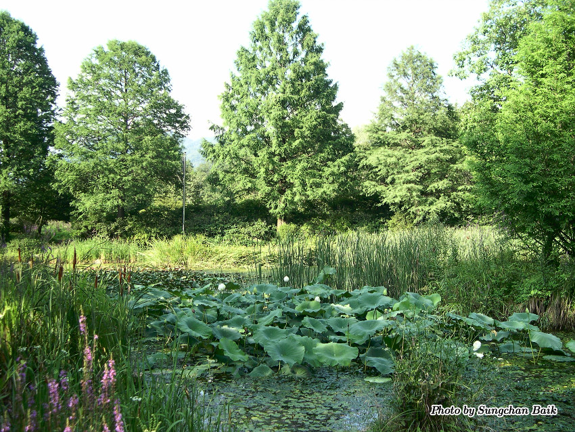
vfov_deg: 37.7
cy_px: 216
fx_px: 631
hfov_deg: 49.0
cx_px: 288
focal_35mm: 38
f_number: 2.8
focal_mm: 8
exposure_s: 1/248
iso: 100
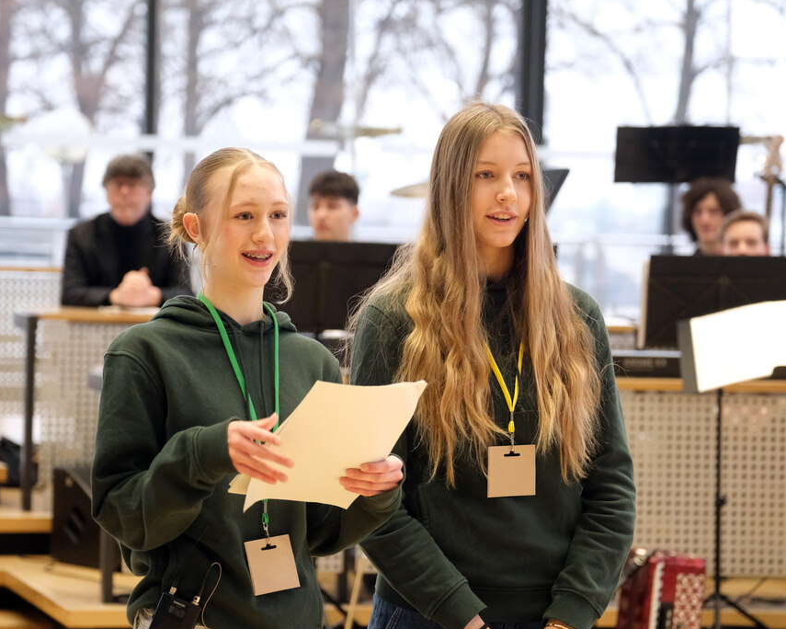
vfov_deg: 13.0
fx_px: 2768
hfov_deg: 16.2
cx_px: 387
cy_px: 319
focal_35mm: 119
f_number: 2.8
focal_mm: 66
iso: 2500
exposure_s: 1/125
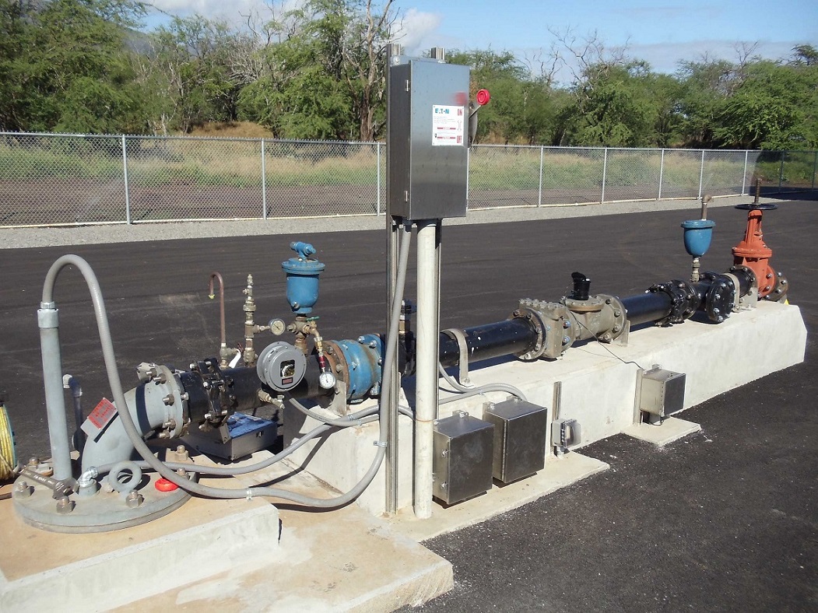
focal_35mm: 44
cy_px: 306
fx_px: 1040
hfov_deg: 43.0
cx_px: 409
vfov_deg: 32.9
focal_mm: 6
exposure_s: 1/320
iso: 100
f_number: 7.1
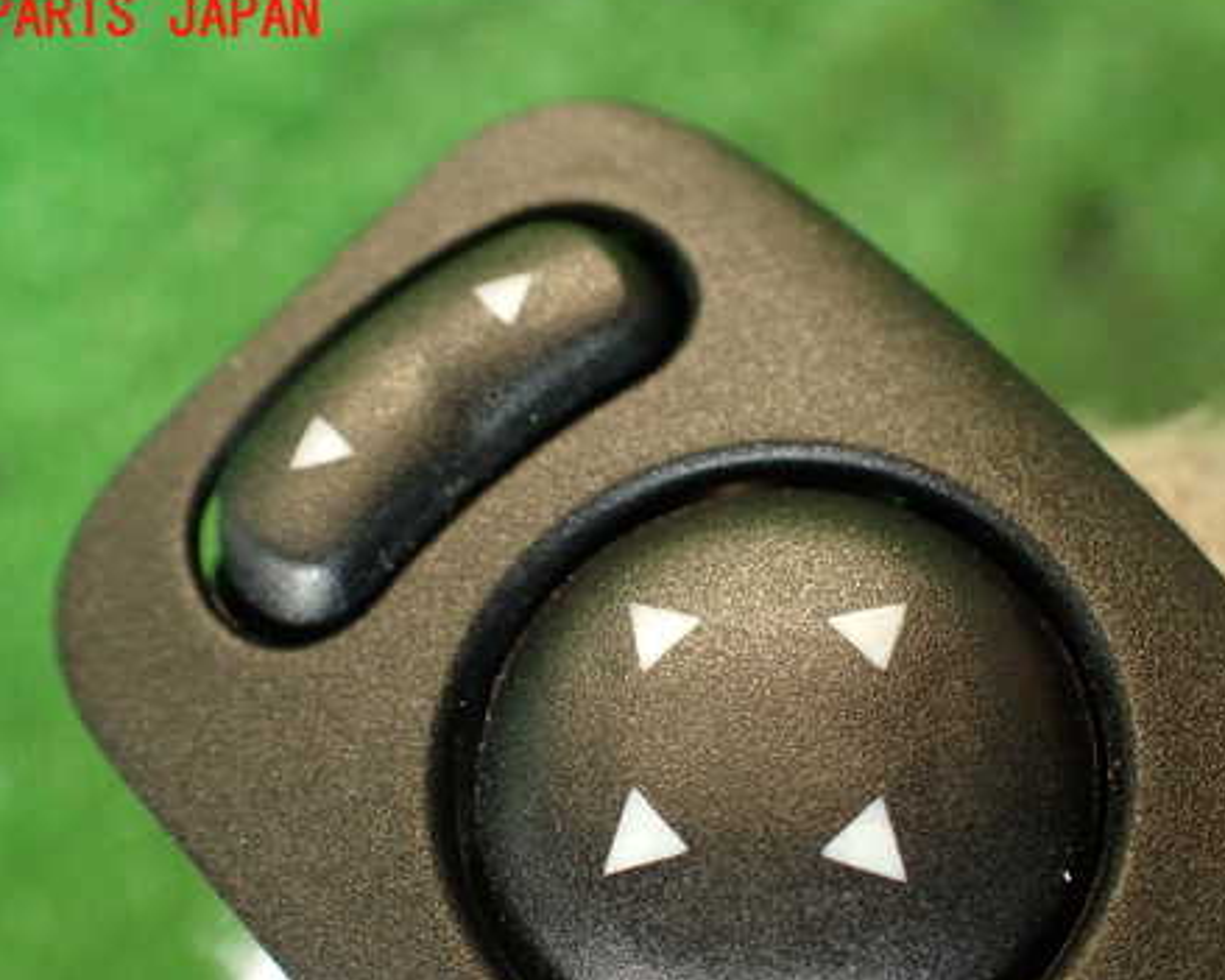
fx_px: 1450
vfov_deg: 37.1
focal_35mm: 40
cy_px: 611
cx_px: 650
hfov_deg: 45.8
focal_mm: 5.4
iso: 200
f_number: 2.3
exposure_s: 1/30
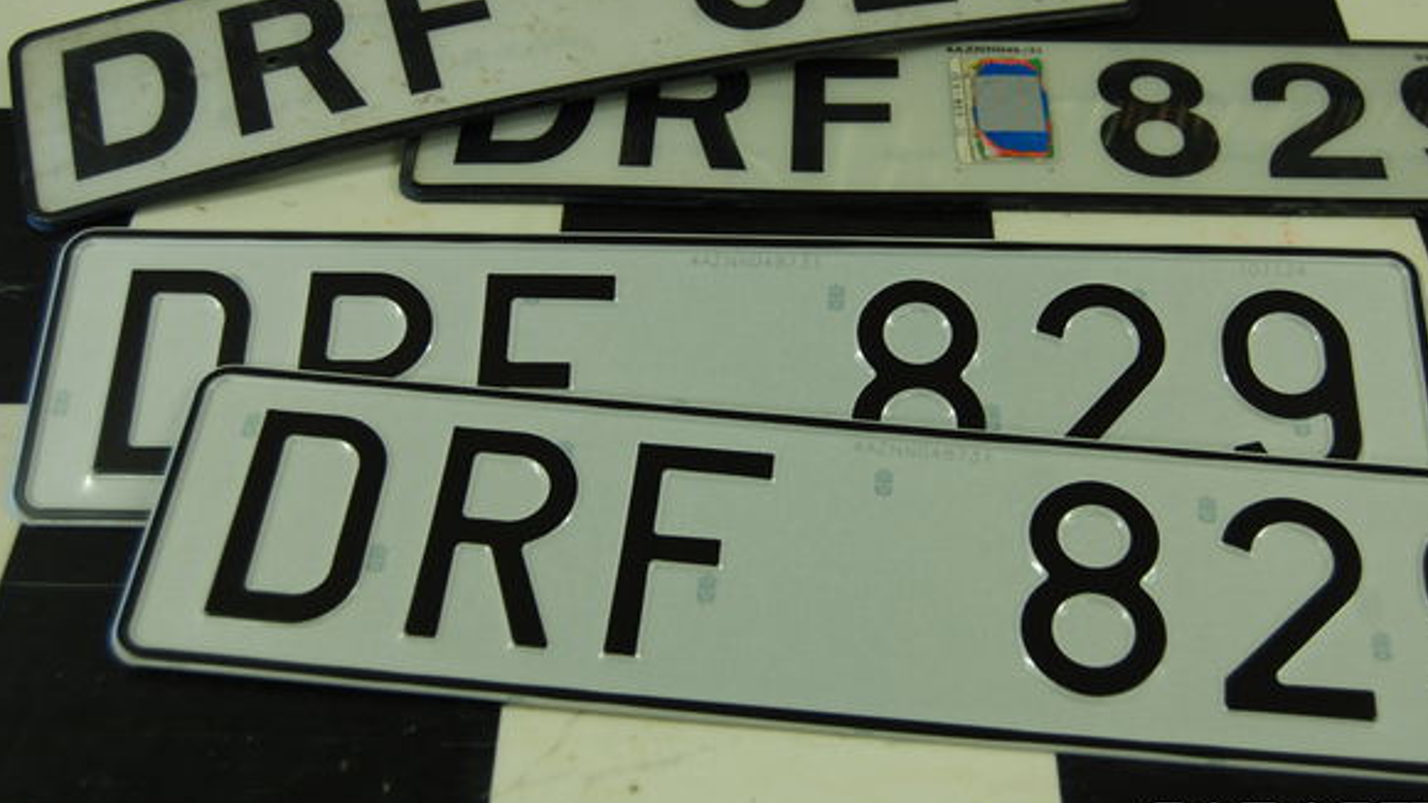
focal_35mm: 52
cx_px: 776
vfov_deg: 23.0
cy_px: 315
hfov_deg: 39.8
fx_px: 1969
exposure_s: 1/15
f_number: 4.5
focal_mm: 30
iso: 200
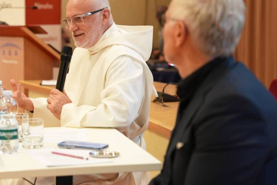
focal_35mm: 94
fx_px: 723
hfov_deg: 21.7
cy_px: 61
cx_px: 119
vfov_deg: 14.5
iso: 2000
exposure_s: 1/100
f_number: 2.8
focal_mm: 70
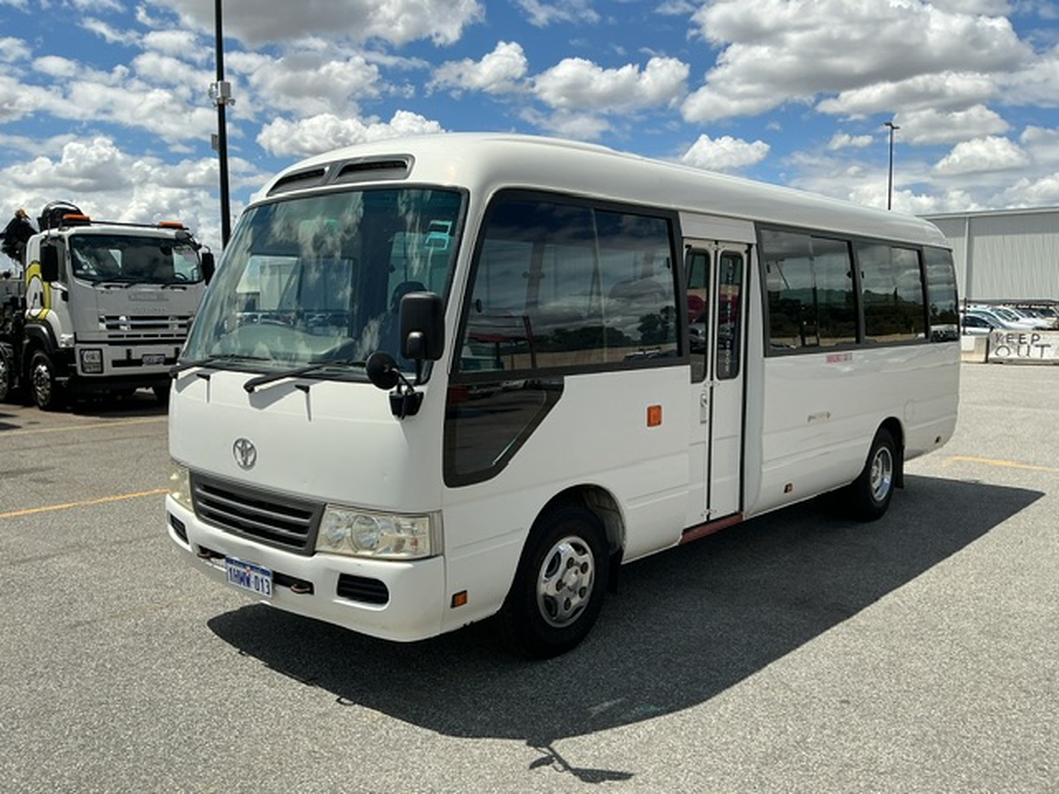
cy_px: 397
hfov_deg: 61.7
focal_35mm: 29
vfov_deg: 48.2
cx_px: 530
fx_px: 887
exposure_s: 1/2959
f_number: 1.8
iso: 25
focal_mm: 3
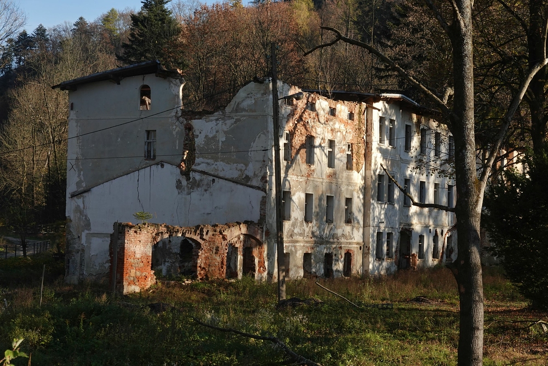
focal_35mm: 84
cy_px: 183
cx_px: 274
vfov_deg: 16.3
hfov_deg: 24.2
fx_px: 1279
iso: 125
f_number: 8
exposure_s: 1/160
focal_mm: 30.85
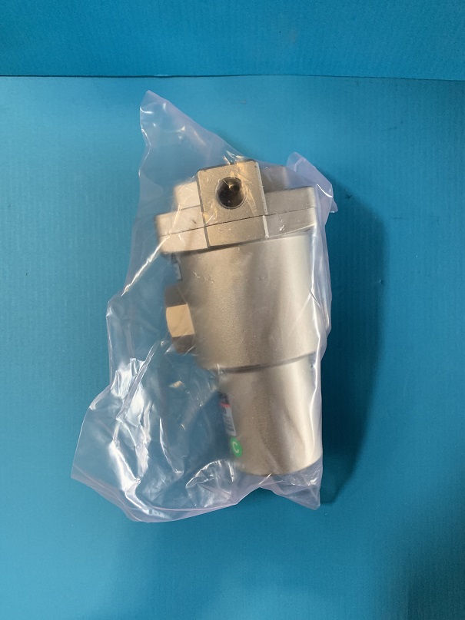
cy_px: 310
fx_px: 466
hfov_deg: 53.1
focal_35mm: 26
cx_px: 232
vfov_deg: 67.3
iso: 400
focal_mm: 4.25
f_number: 1.8
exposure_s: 1/48
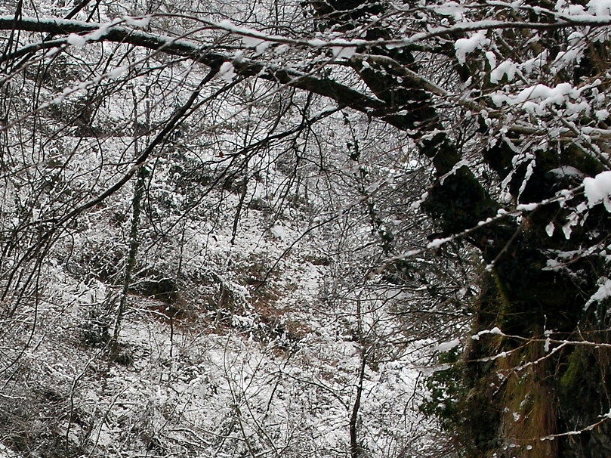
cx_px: -51
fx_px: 2117
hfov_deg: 16.0
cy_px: 503
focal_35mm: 120
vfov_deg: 12.1
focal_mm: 28
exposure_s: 1/60
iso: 200
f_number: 7.1
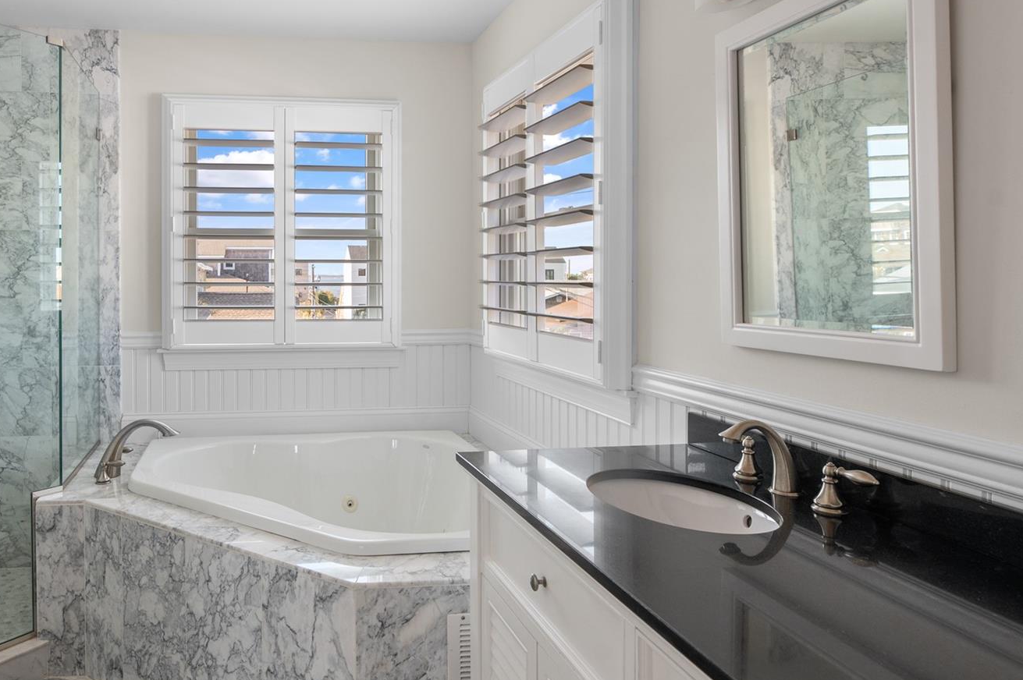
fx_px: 710
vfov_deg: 51.1
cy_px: 299
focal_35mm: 25
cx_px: 328
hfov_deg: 69.2
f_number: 7.1
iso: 320
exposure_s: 1/13
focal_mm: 16
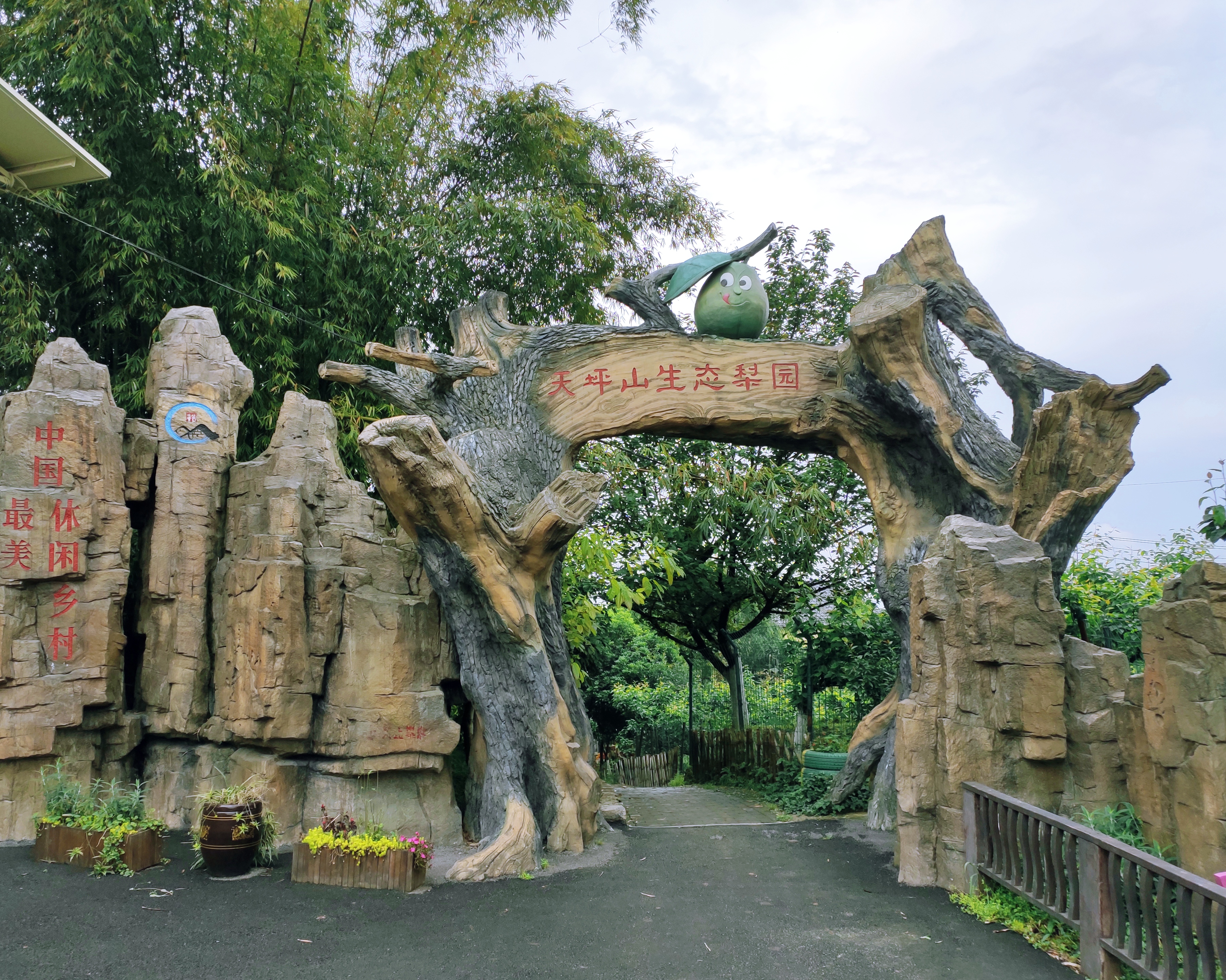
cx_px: 567
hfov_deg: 64.0
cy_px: 508
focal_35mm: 27
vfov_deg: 53.2
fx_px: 980
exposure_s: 1/1690
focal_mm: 4.74
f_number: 1.79
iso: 113
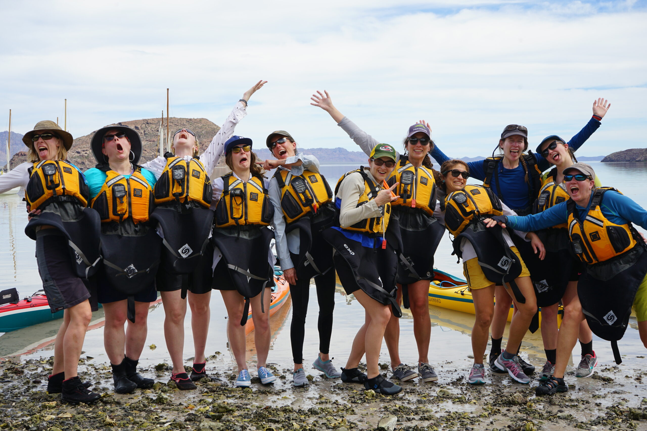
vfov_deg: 29.9
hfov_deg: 43.6
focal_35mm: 45
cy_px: 216
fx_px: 809
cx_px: 324
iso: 100
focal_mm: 45
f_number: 11
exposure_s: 1/125
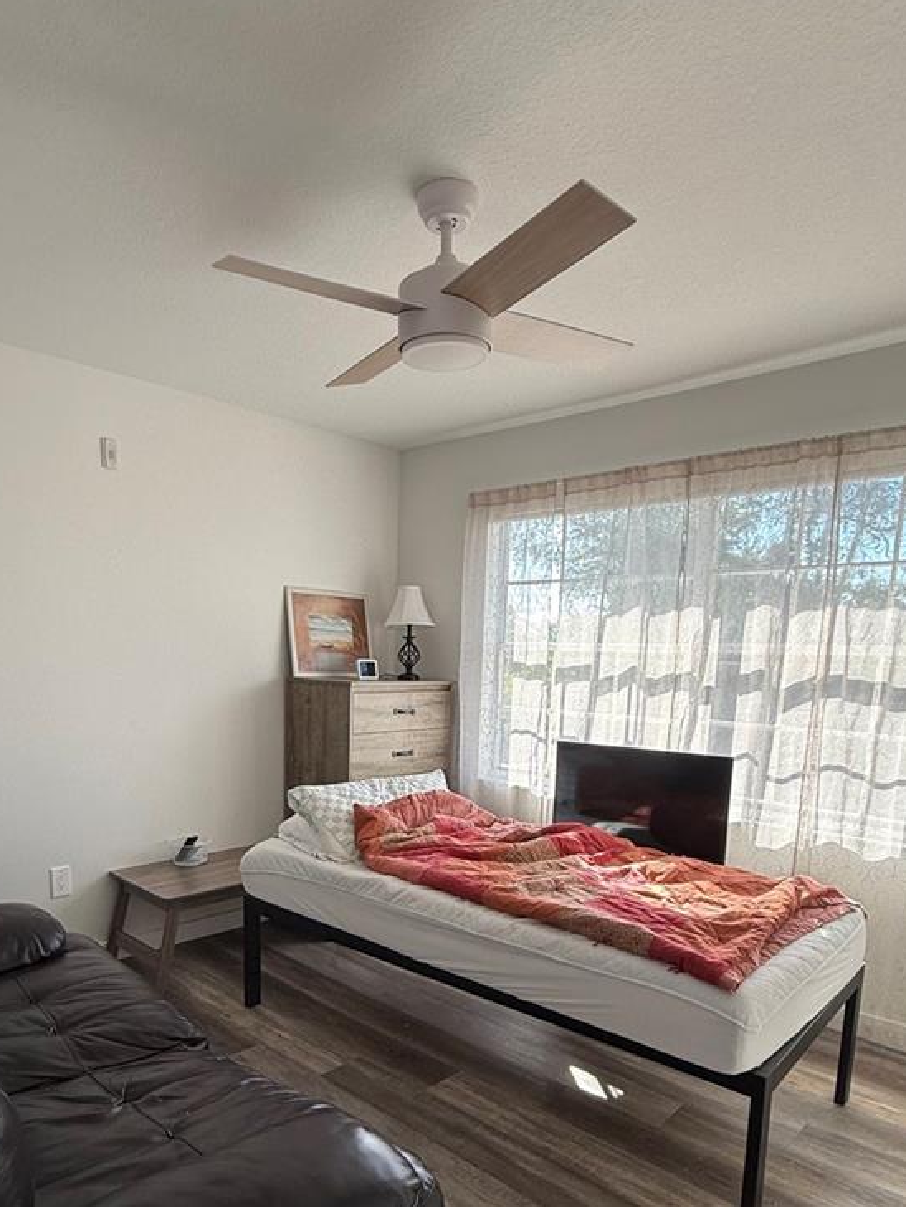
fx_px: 802
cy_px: 787
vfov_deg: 72.1
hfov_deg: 58.6
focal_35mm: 23
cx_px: 377
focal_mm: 2.22
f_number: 2.2
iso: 50
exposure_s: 1/137
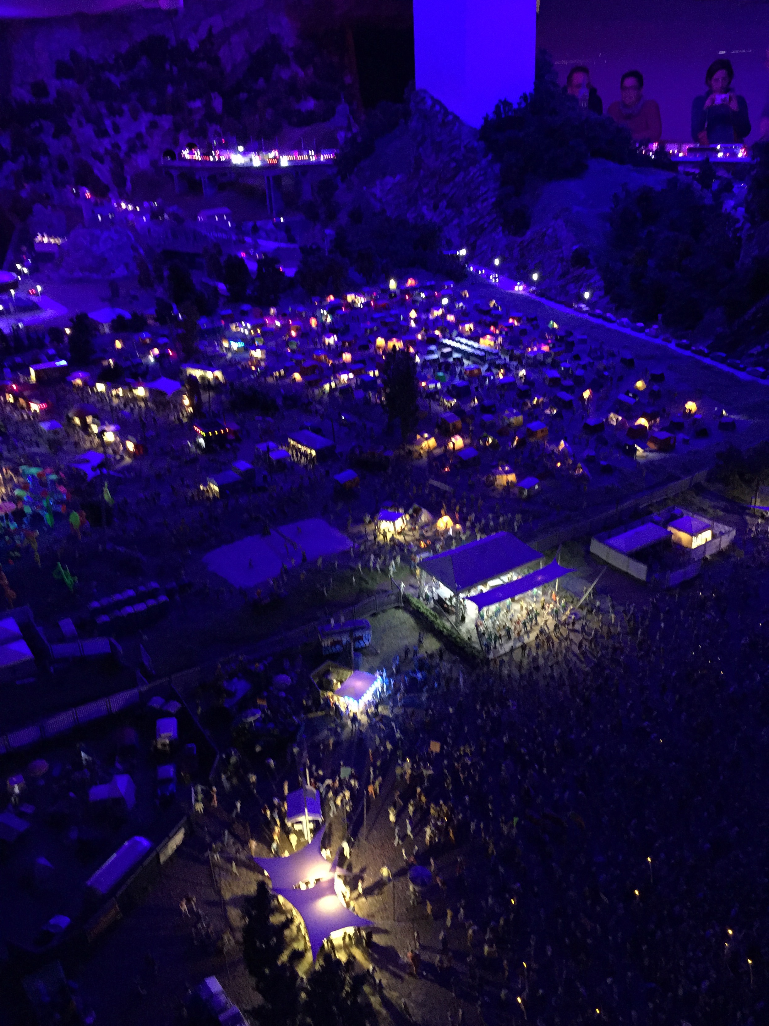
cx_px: 384
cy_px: 513
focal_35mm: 29
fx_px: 859
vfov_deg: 61.7
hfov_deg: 48.2
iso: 500
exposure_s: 1/15
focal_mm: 4.15
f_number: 2.2
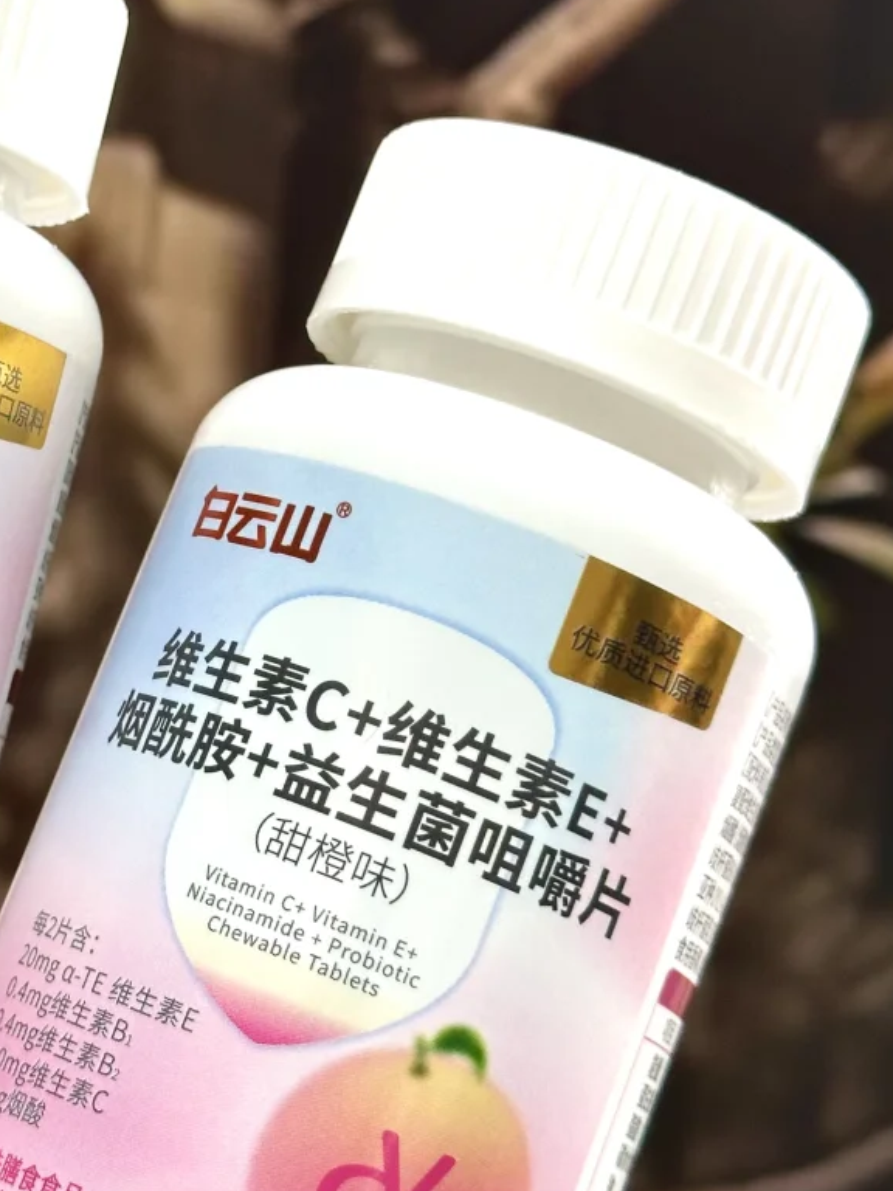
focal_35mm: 90
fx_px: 3096
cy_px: 464
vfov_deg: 21.7
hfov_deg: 16.2
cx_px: 98
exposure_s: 1/70
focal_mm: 6.86
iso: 80
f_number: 1.78
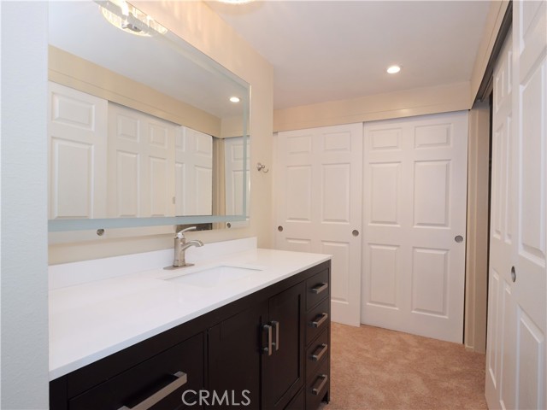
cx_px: 274
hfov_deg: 87.8
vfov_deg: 71.6
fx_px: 284
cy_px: 205
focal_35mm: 18
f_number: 7.1
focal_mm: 9
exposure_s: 1/80
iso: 2000
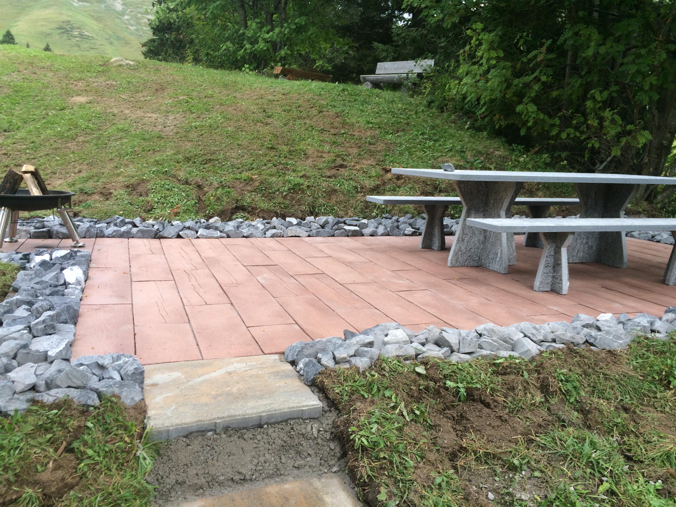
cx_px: 338
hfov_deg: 61.7
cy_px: 254
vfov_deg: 48.2
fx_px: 566
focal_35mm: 29
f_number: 2.2
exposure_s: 1/100
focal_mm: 4.15
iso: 64
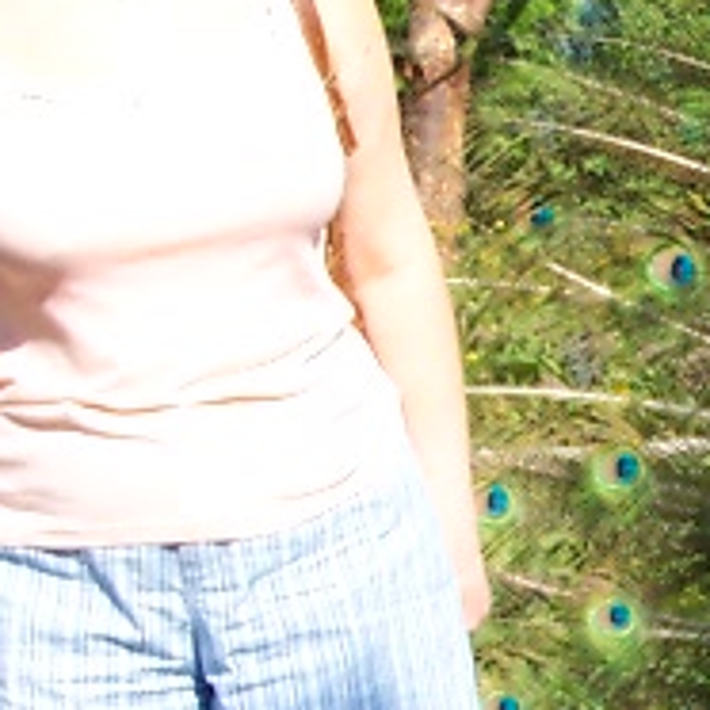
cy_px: 424
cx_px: 1080
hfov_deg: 9.1
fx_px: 4363
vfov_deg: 9.3
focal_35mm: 188
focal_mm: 8
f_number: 4.8
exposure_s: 1/350
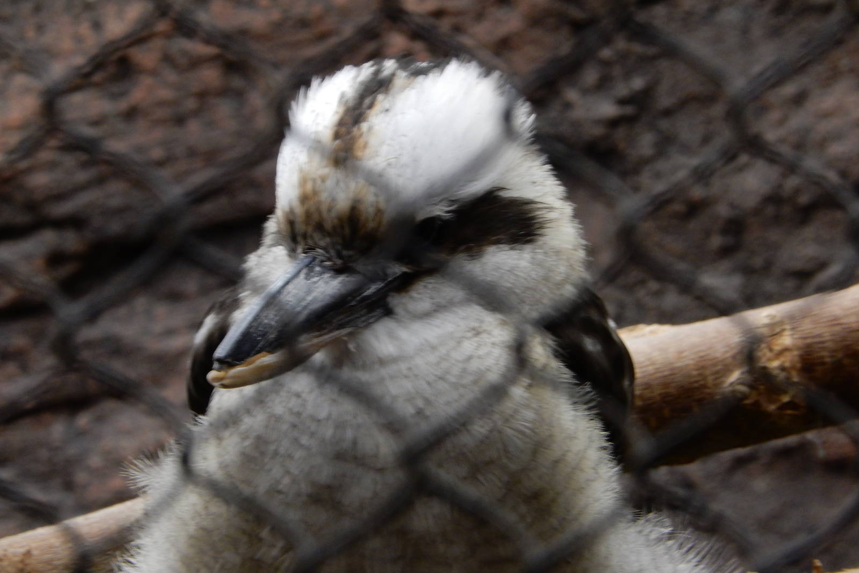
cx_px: 430
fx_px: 5942
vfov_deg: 5.5
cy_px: 313
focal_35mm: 249
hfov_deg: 8.3
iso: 400
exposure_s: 1/25
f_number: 5.8
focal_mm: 42.8
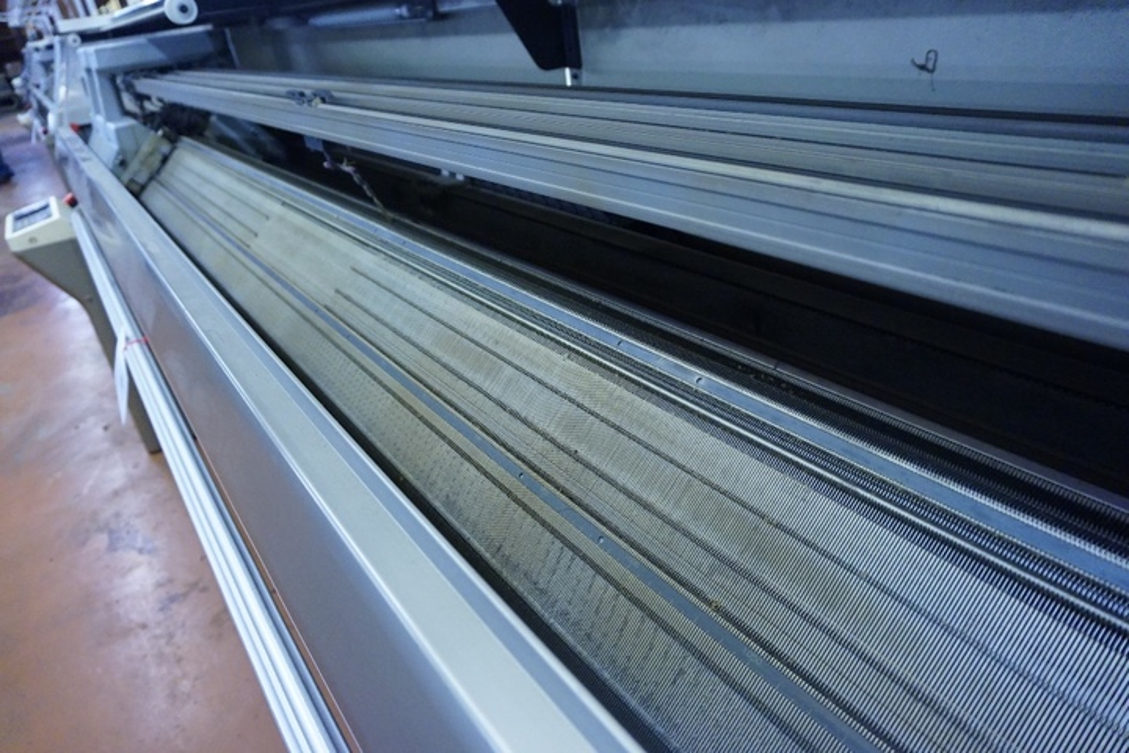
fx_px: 753
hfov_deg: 73.7
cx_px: 564
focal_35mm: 24
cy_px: 376
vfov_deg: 53.1
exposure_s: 1/60
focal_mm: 16
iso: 3200
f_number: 3.5
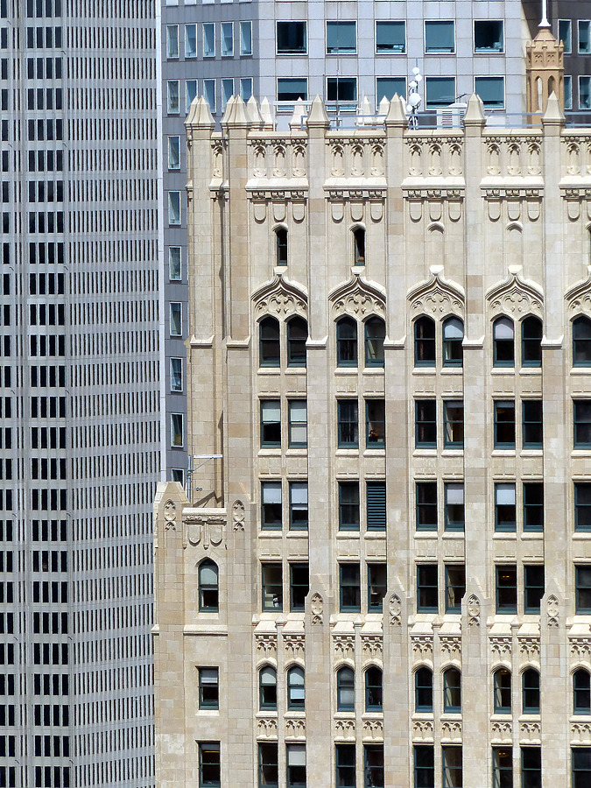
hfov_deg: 3.4
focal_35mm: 436
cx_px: 296
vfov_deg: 4.5
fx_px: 9925
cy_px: 394
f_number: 4.5
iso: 100
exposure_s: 1/1600
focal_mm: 78.4
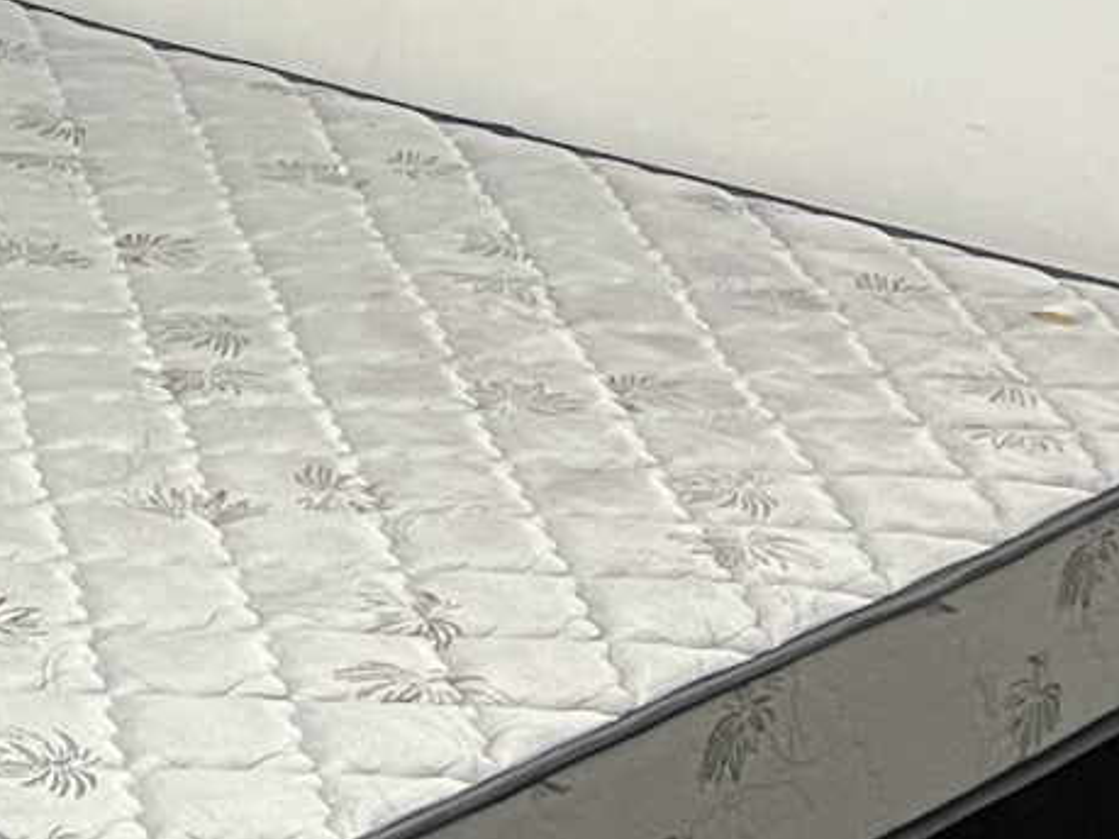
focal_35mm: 145
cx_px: -263
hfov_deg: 13.2
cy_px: 156
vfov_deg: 10.2
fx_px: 4686
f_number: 1.5
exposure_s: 1/50
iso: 400
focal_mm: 5.7
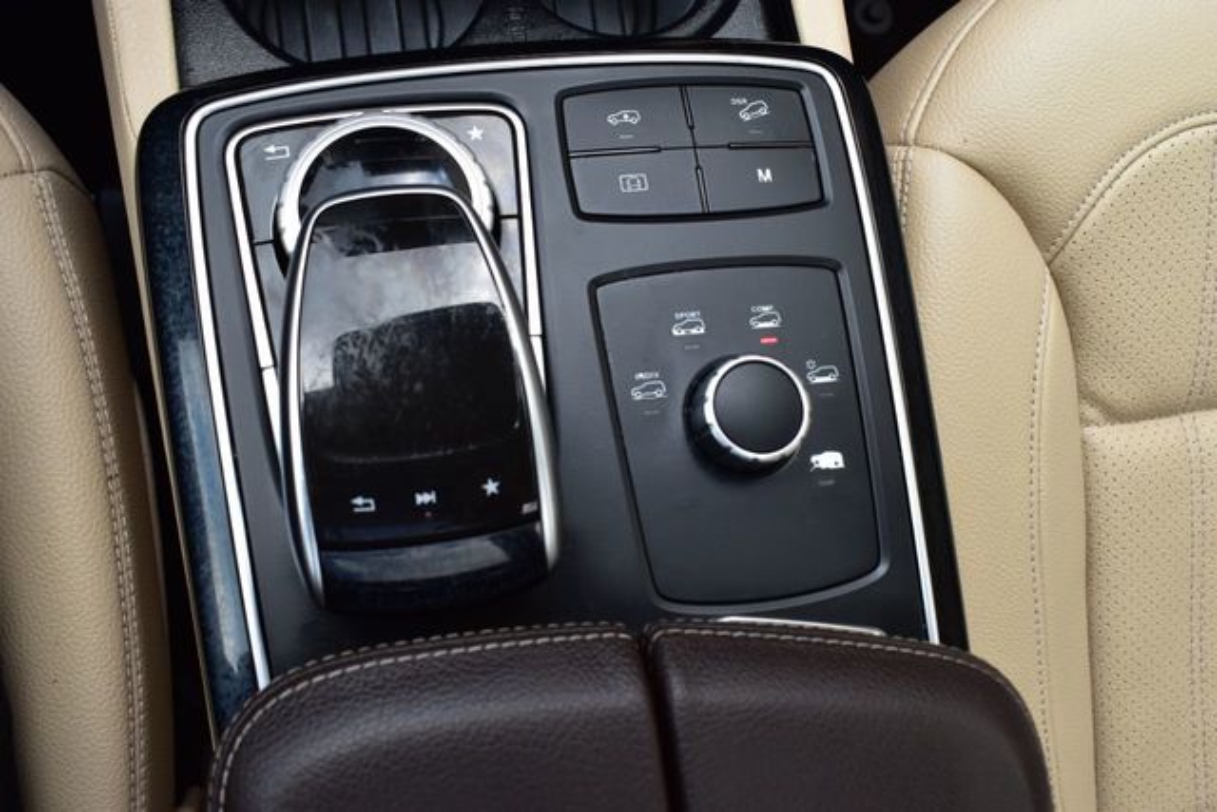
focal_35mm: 38
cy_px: 406
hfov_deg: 51.3
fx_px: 1268
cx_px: 608
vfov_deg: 35.5
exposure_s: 1/80
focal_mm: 25
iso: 400
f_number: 8
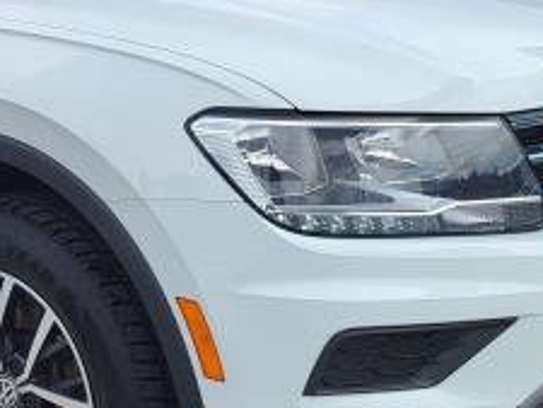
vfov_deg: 19.9
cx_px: 34
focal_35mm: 74
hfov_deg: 25.3
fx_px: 1161
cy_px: 176
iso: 40
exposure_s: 1/1834
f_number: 1.8
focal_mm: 5.4
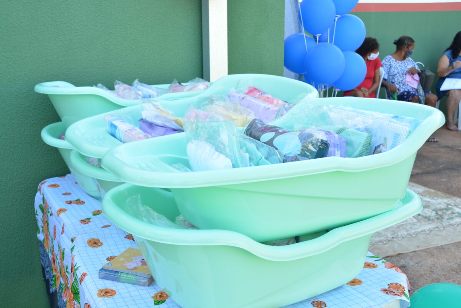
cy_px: 154
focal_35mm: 44
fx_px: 557
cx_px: 230
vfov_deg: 30.9
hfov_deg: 44.9
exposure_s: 1/50
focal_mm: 29
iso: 200
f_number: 9
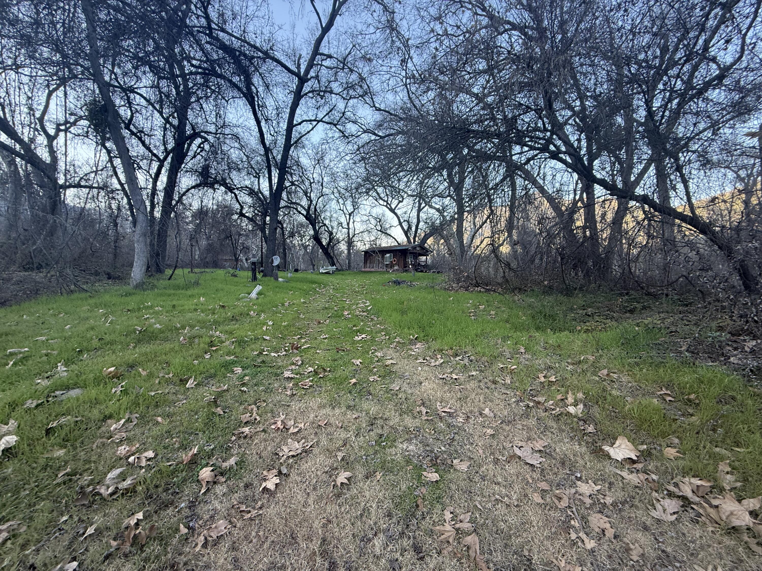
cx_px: 381
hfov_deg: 102.1
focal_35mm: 14
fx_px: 308
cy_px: 286
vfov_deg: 85.7
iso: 64
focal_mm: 2.22
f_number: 2.2
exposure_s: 1/130
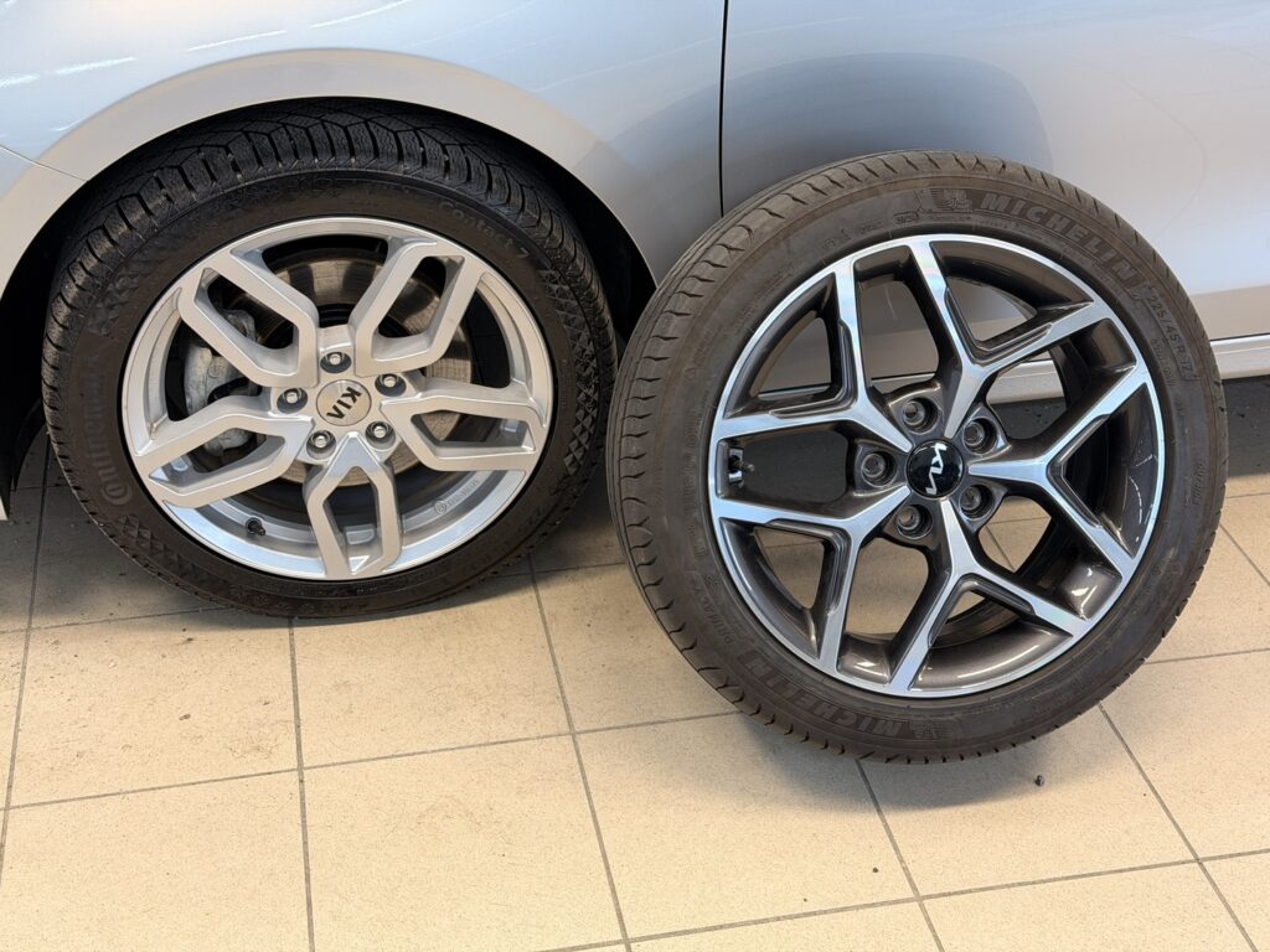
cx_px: 635
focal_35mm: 48
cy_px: 476
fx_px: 1761
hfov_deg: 39.7
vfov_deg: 30.3
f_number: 1.78
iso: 80
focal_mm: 6.76
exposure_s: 1/63
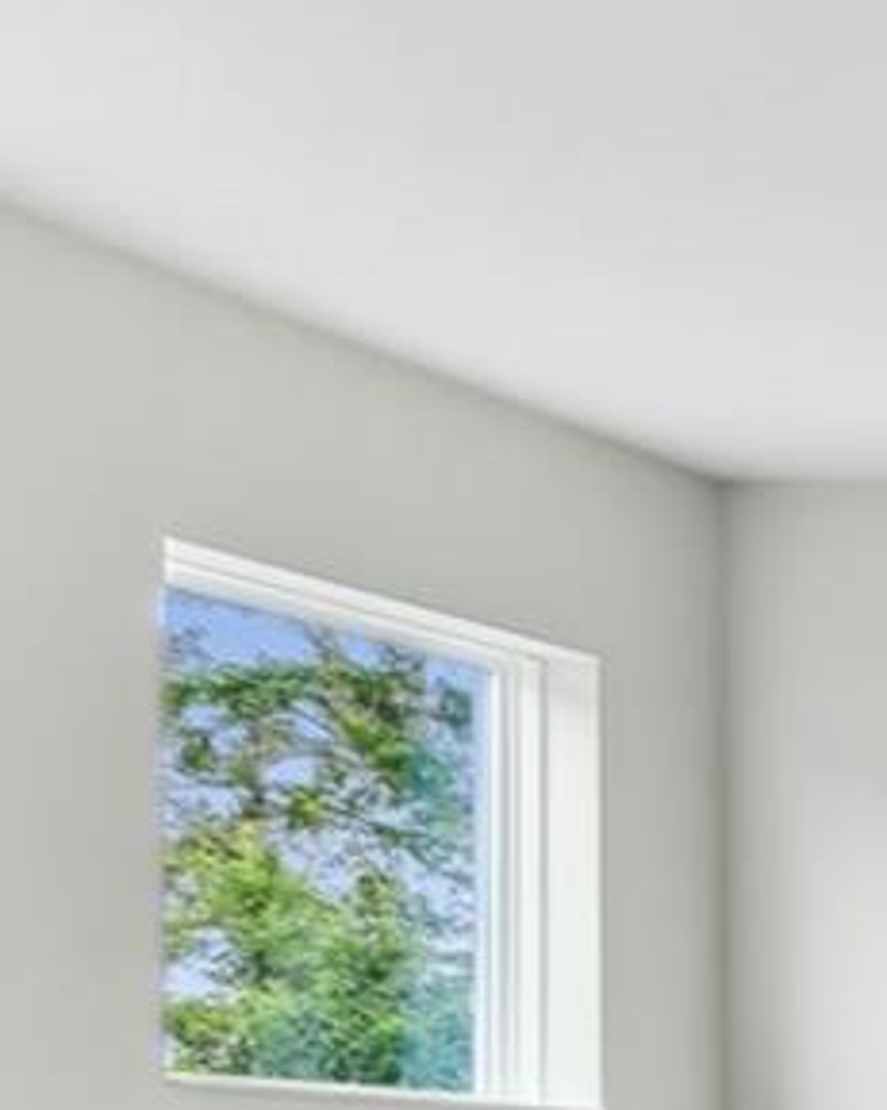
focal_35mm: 78
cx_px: 2822
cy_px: 1218
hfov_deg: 10.7
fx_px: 2561
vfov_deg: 23.0
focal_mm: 10
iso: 100
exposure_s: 1/50
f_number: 7.1
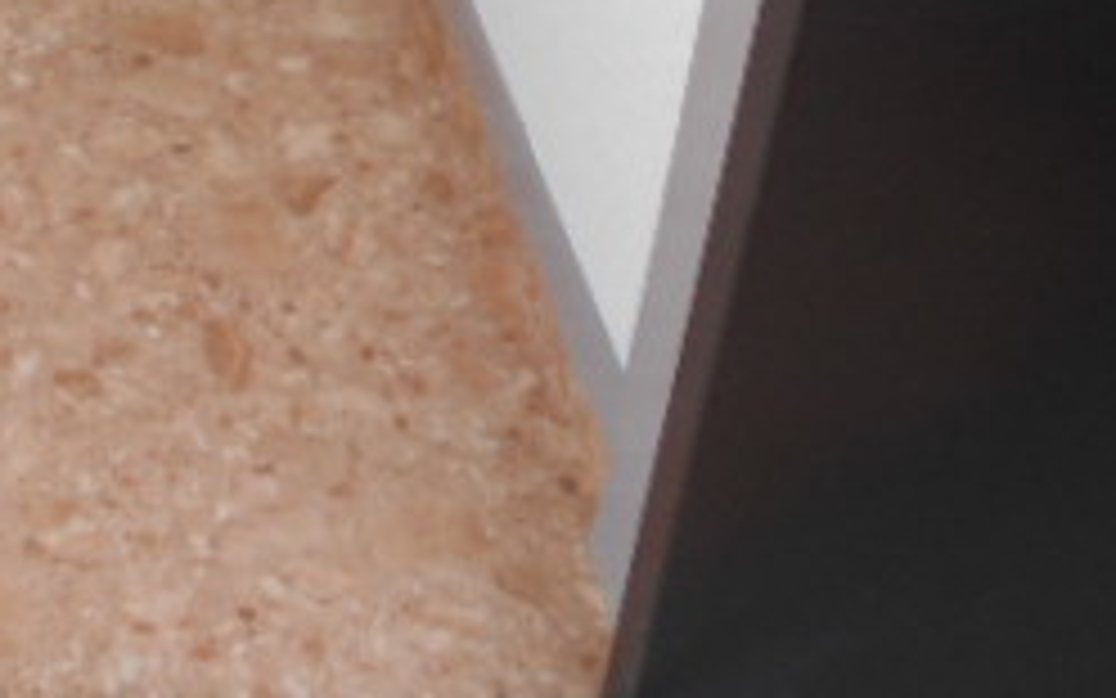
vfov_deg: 17.3
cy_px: -203
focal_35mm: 71
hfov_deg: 25.8
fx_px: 2159
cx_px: -234
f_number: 3.2
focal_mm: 4.6
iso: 80
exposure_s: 1/50
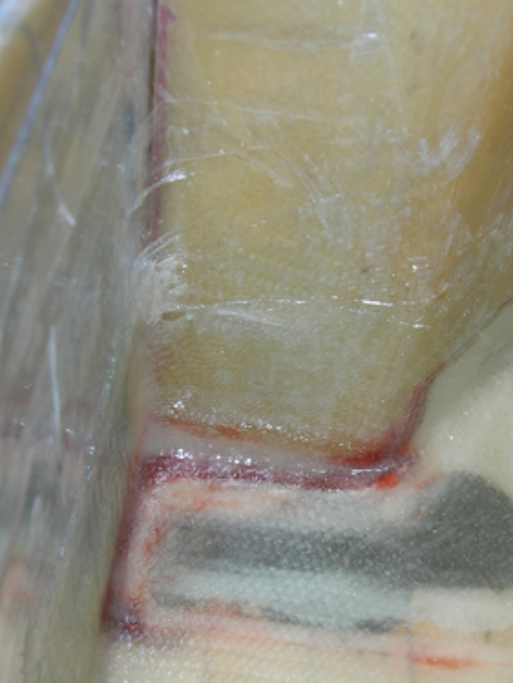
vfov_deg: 29.1
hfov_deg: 22.4
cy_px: 559
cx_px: 393
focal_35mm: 65
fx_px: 1283
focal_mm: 7.8
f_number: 4.8
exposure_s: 1/60.1
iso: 64
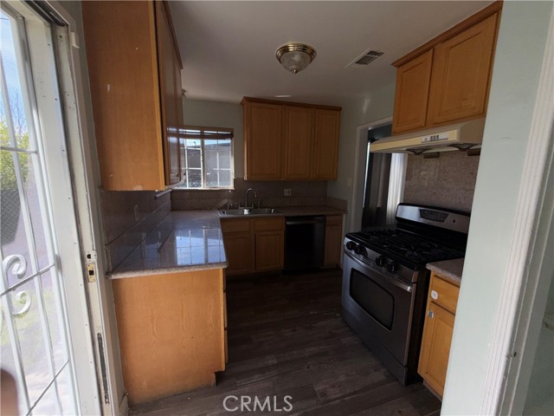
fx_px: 224
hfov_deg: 102.1
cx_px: 277
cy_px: 208
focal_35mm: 14
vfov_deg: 85.7
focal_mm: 2.22
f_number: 2.2
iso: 16
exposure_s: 1/265
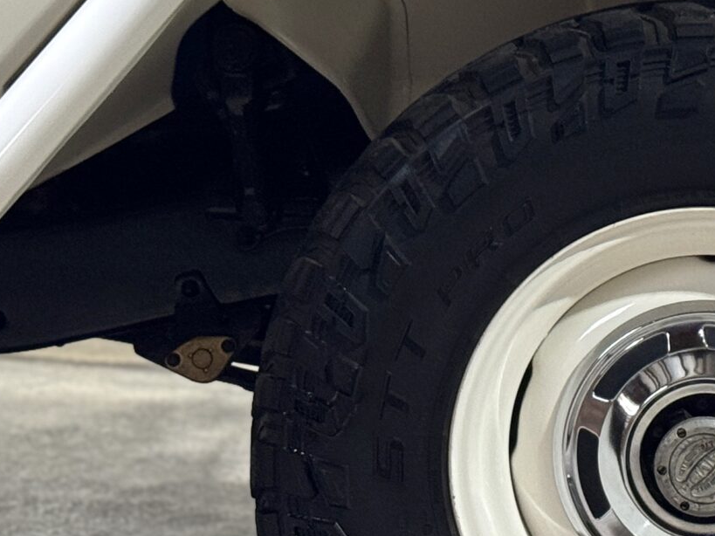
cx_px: 713
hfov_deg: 13.0
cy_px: 140
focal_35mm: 150
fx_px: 3098
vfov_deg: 9.9
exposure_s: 1/50
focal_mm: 6.76
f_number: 1.78
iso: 250
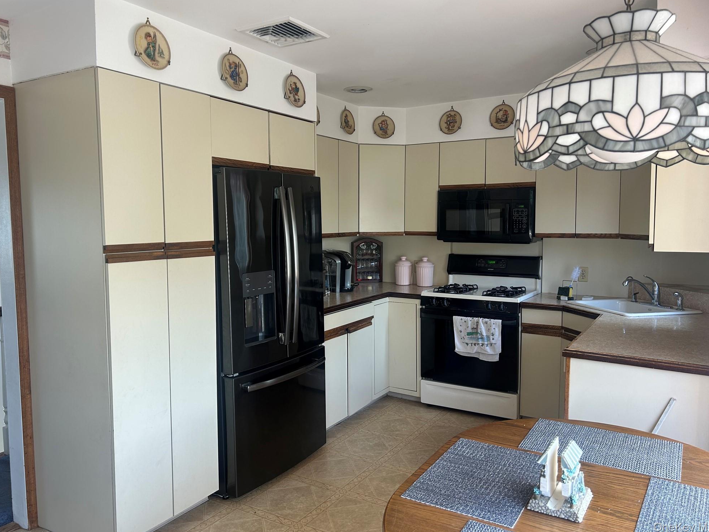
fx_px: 553
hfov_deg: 65.3
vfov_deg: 51.3
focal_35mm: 27
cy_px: 259
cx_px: 358
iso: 50
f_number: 1.5
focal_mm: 5.7
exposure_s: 1/120
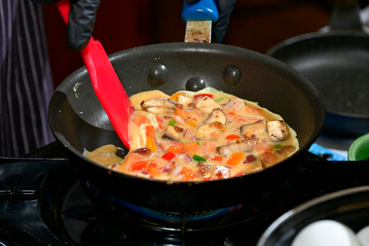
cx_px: 184
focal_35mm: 110
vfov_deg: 12.5
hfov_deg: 18.6
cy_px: 123
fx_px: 1127
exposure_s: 1/160
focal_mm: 110
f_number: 7.1
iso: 400
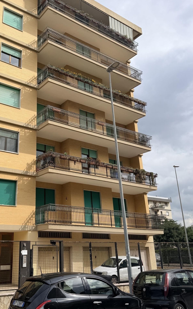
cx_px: 56
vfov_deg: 56.5
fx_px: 286
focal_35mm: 34
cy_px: 135
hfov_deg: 36.6
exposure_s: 1/4975
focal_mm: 6.76
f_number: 1.78
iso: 80
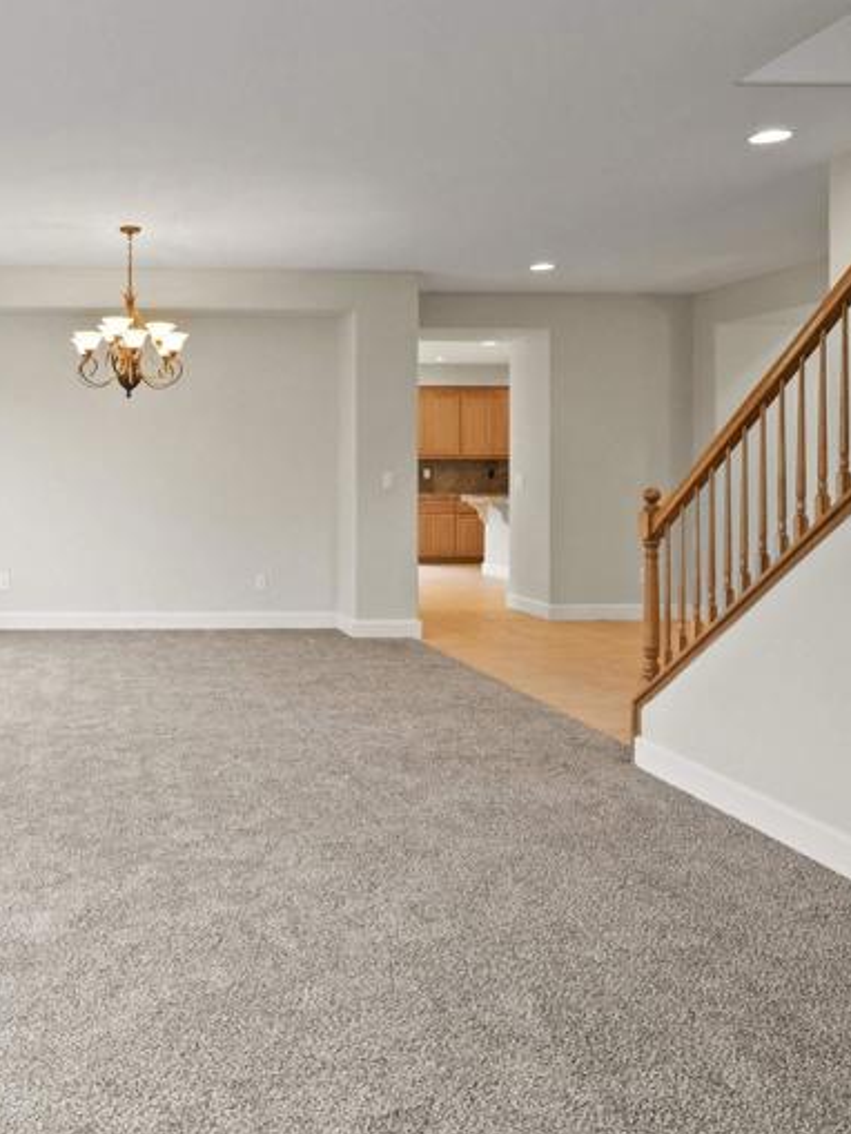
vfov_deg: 58.7
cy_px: 527
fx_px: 1007
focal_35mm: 31
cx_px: 120
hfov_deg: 42.8
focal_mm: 15.9
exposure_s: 1/3
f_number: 9
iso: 2500
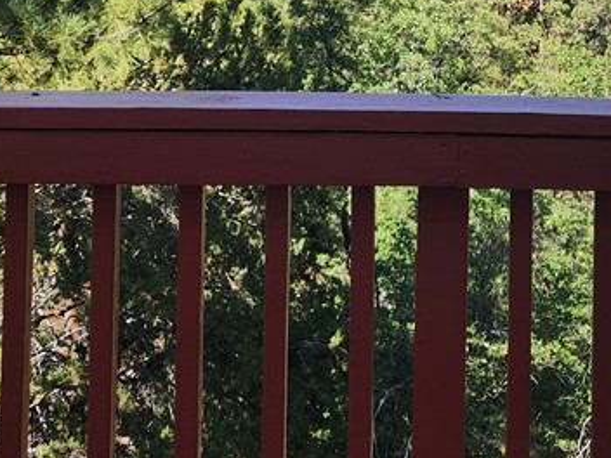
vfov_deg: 20.1
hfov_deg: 28.3
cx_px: 502
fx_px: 1183
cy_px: -135
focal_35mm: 67
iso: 20
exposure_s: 1/885
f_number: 1.8
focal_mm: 5.4
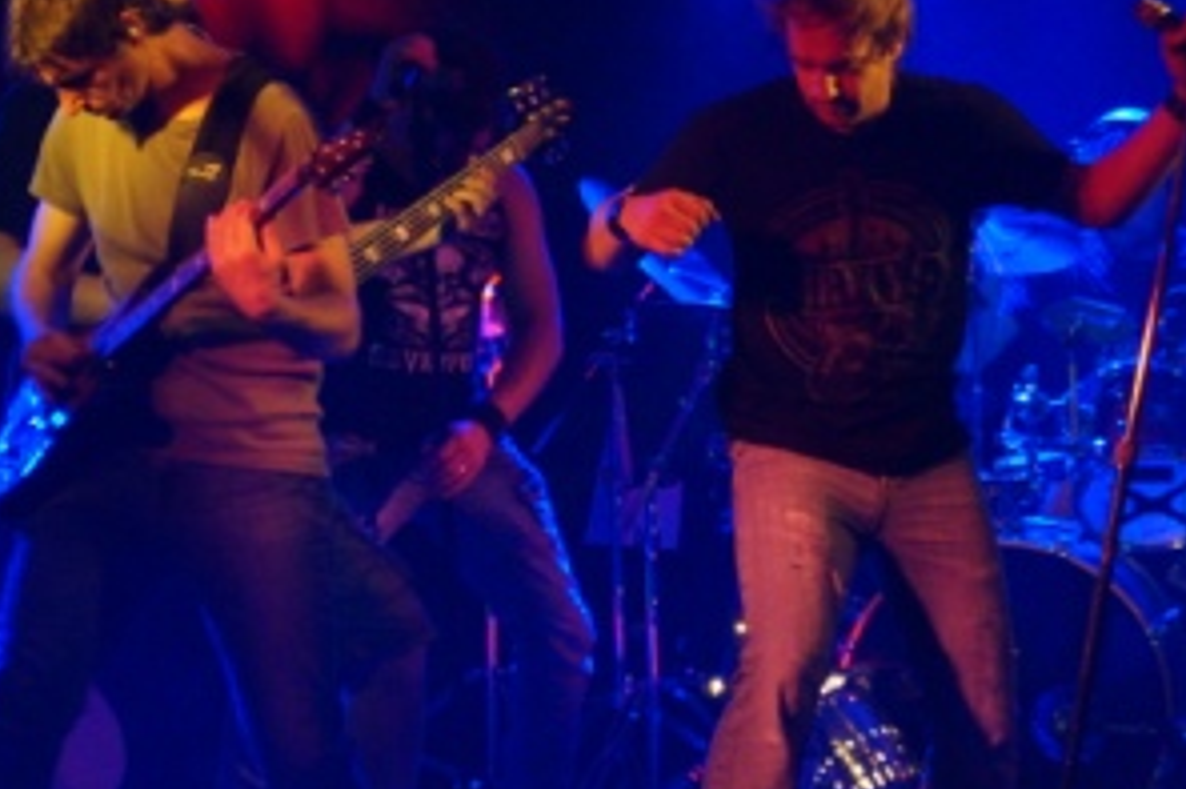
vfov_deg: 5.5
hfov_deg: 8.2
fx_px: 8231
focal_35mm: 250
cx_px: 549
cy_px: 240
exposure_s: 1/80
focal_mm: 110
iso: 3200
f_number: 5.6
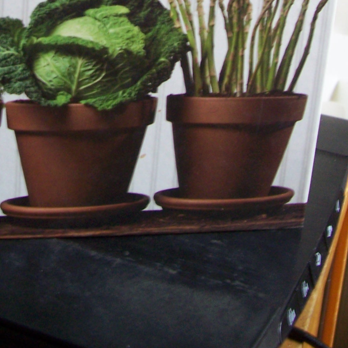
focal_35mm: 79
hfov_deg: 21.7
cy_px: -66
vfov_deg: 20.5
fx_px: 899
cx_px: 87
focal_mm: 5.6
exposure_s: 1/8
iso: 160
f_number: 2.7
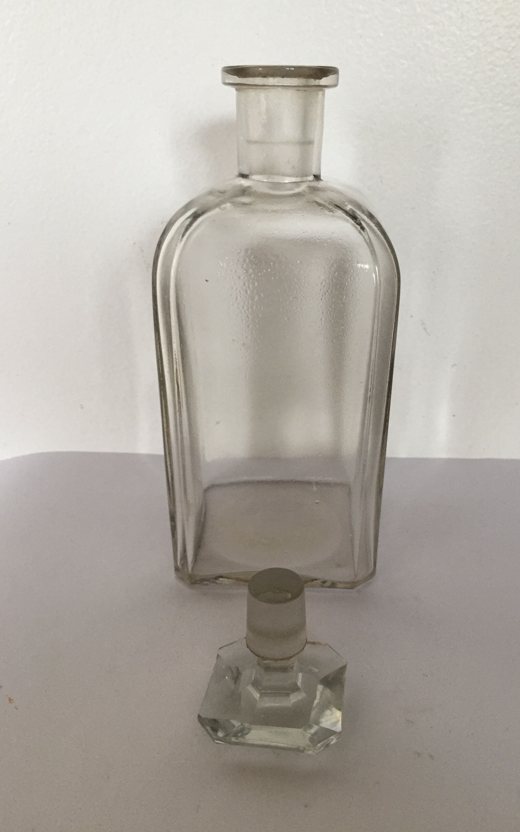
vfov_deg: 61.2
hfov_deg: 40.5
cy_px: 415
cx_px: 293
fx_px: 703
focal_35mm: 31
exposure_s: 1/30
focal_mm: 4.15
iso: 125
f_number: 2.2
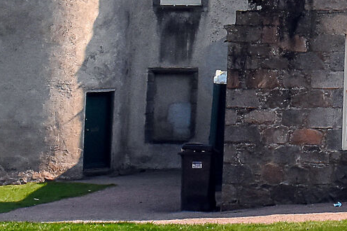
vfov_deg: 4.9
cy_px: -218
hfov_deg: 7.3
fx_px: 2658
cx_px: 624
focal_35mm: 276
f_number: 13
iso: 1250
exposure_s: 1/640
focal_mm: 38
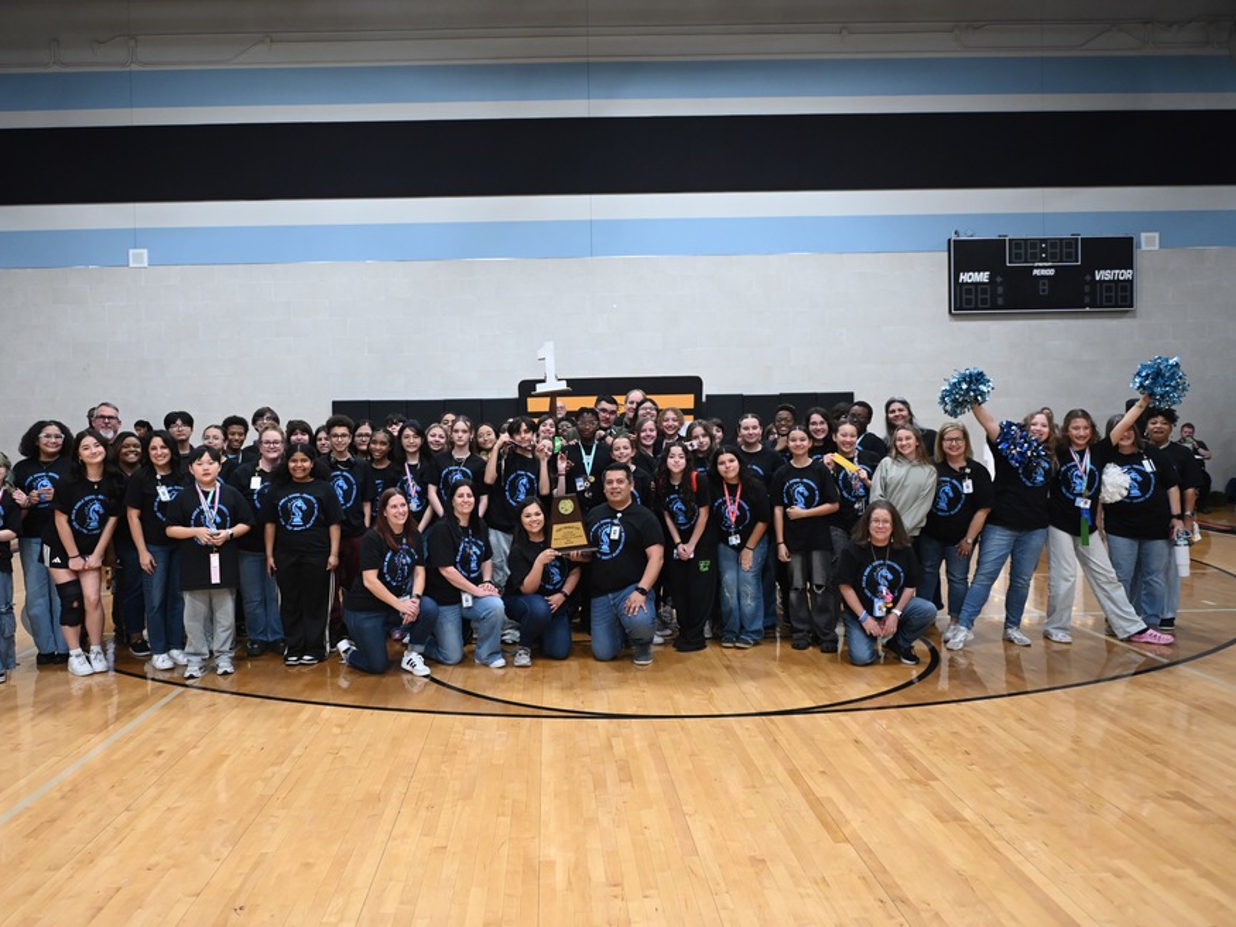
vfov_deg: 51.3
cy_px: 456
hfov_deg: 65.2
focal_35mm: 27
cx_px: 561
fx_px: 964
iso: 2000
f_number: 2.8
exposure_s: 1/320
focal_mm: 24
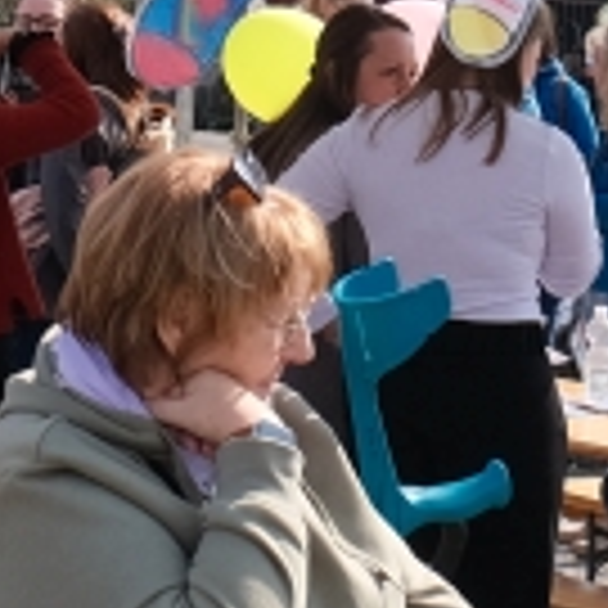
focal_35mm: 185
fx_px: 3676
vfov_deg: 9.4
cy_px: 72
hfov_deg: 9.4
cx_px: 34
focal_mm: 15.2
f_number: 4.5
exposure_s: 1/1600
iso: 400
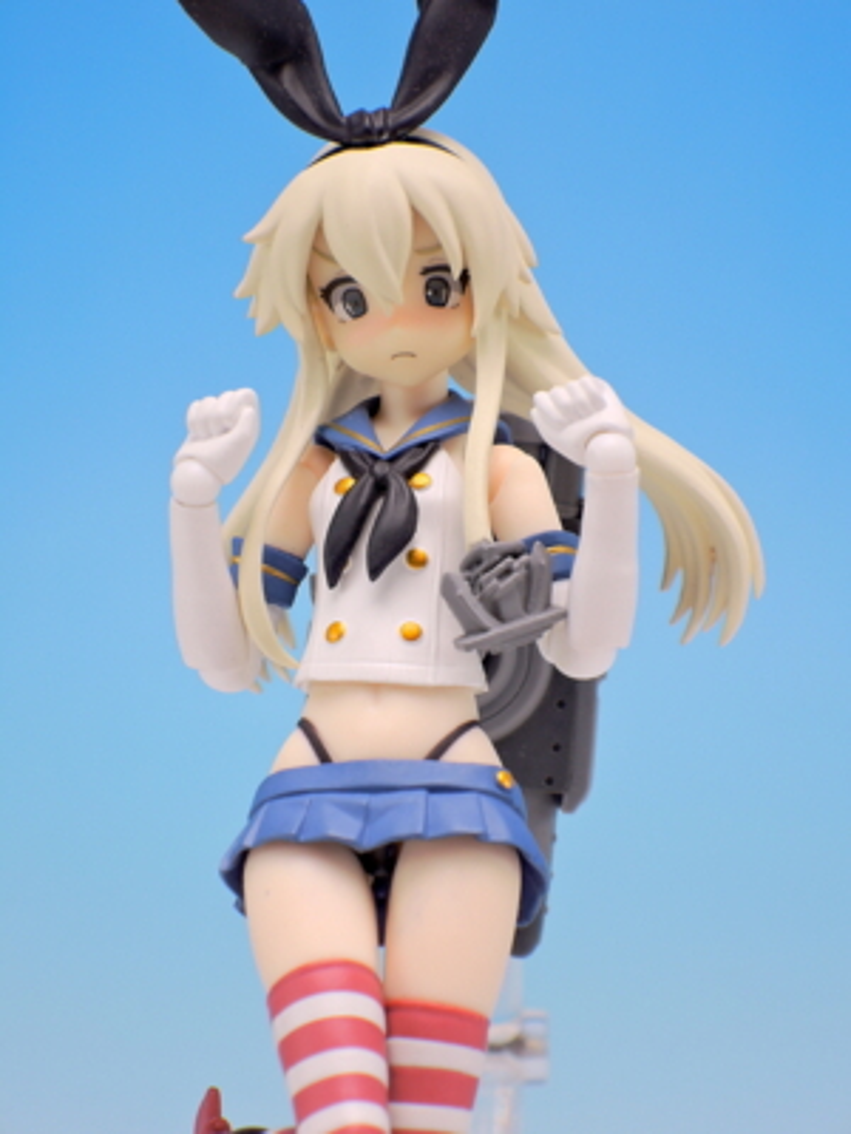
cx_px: 426
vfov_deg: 16.4
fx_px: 3933
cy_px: 567
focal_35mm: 120
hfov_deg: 12.3
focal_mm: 25.5
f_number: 5.6
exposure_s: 1/5
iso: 80
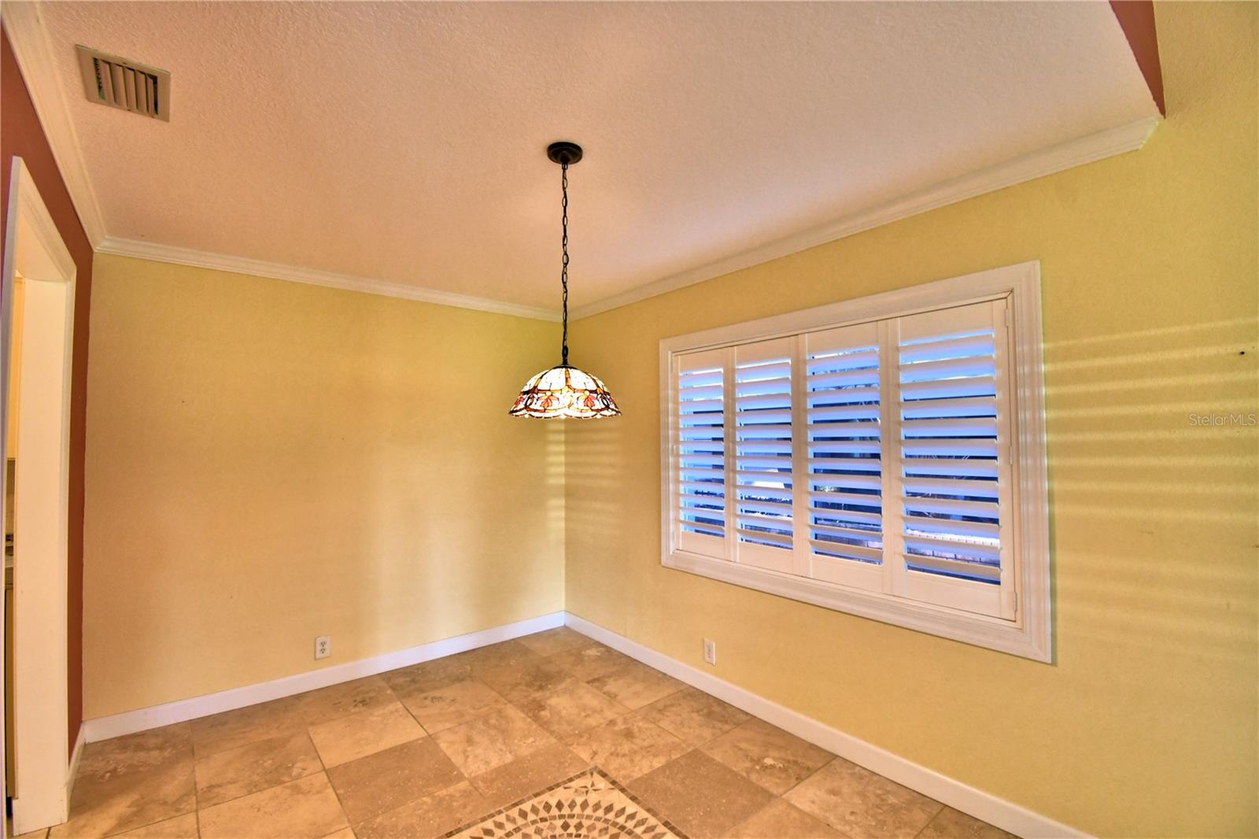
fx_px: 524
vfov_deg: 77.3
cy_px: 420
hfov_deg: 100.4
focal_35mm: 15
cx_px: 630
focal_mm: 10
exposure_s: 1/30
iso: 500
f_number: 4.5
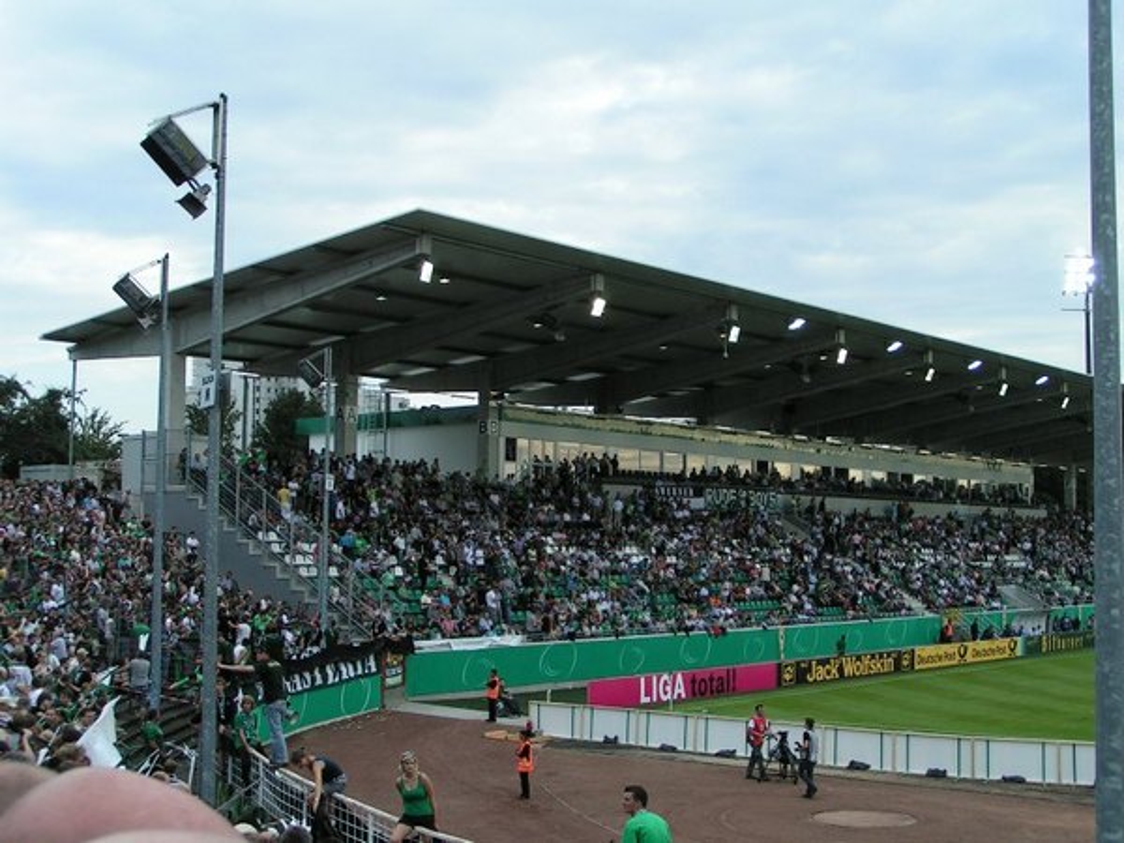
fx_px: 1396
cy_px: 422
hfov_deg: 43.9
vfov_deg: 33.6
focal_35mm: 43
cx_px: 562
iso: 50
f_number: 4.5
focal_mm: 6.6
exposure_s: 1/200
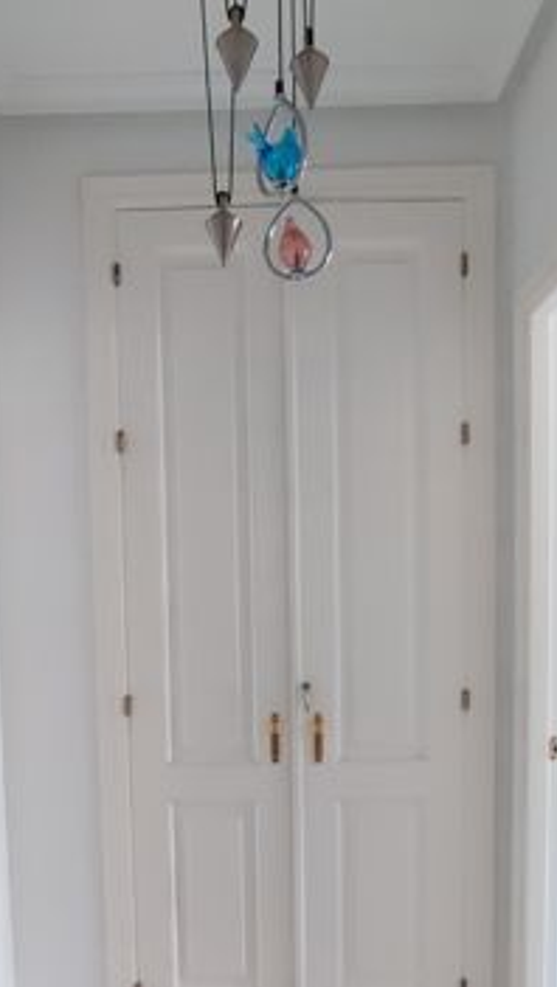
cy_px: 696
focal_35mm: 35
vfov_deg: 54.8
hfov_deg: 33.8
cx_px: 252
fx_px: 917
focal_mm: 1.65
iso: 320
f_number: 2.2
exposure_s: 1/50
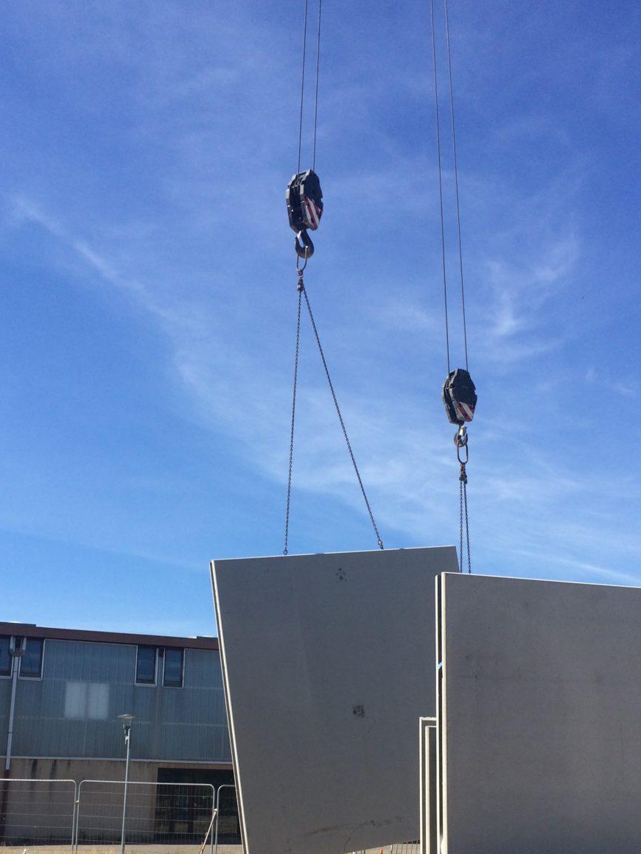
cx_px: 320
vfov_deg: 46.0
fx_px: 988
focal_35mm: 40
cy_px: 577
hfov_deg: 36.0
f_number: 2.2
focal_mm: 4.15
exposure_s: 1/2053
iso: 32
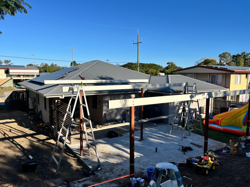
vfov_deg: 53.1
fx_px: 188
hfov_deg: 67.3
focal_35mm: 26
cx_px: 125
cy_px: 94
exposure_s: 1/3215
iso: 50
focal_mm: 5.1
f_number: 1.6
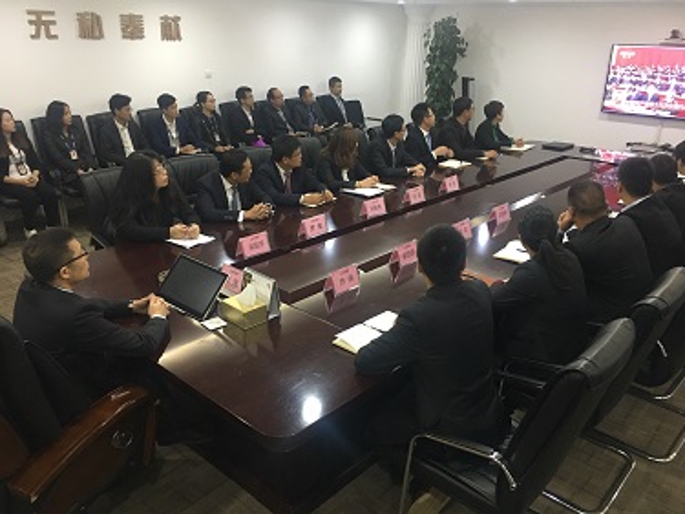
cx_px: 342
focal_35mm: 29
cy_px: 257
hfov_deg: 61.7
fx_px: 574
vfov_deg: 48.2
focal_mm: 4.15
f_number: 2.2
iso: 125
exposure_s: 1/17
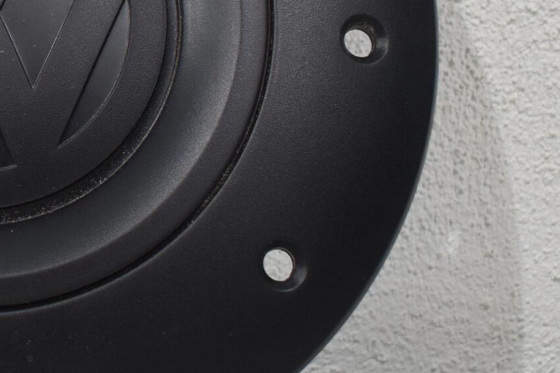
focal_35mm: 123
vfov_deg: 11.1
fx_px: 1906
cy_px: 9
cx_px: -60
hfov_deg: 16.2
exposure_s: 1/200
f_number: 4
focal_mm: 27
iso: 800
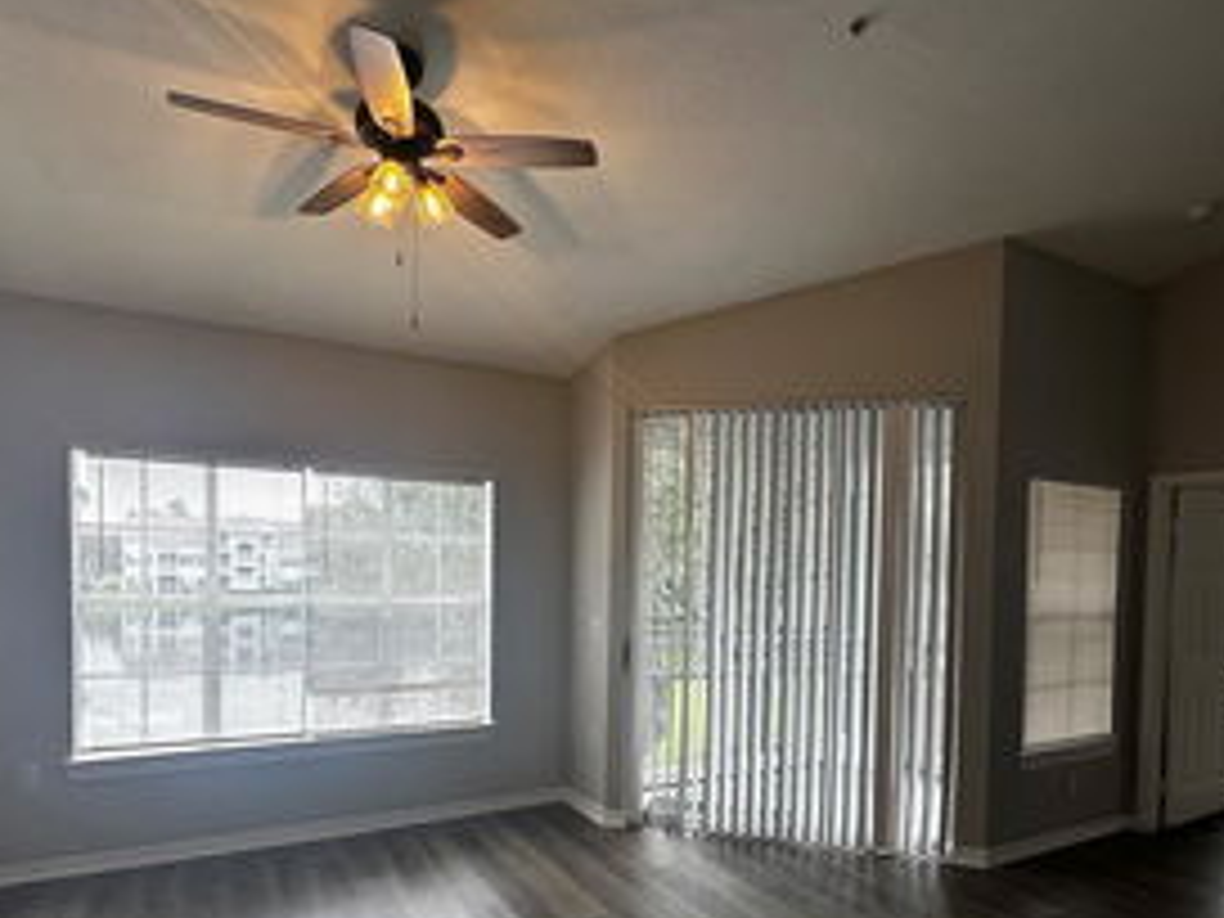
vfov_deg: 60.0
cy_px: 590
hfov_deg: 76.4
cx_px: 632
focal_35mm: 22
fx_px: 778
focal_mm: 2.22
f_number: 2.2
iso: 50
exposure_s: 1/120
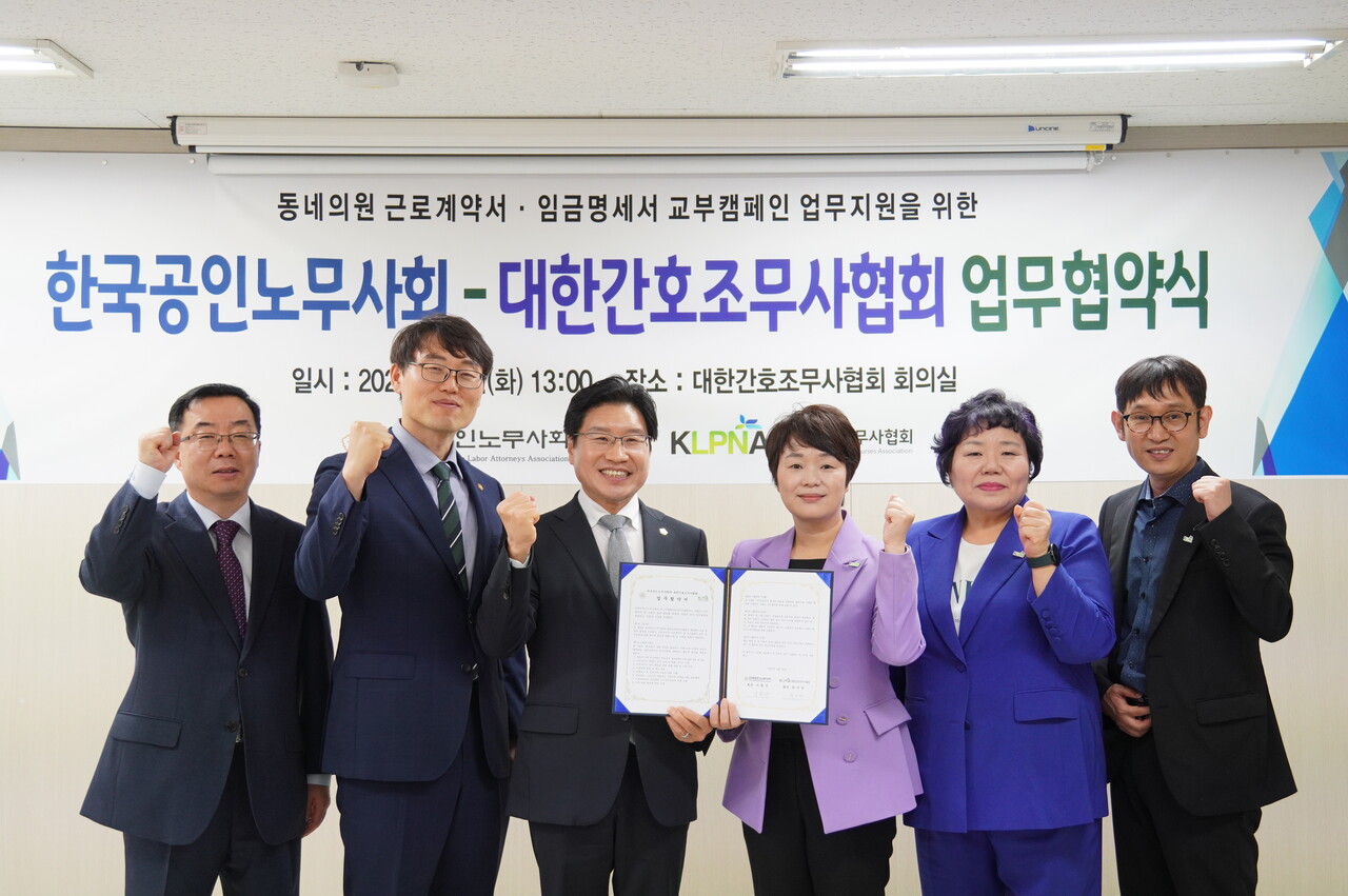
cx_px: 674
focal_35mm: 48
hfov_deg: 41.1
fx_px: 1796
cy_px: 448
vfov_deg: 28.0
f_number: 4.5
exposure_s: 1/50
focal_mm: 32
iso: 800
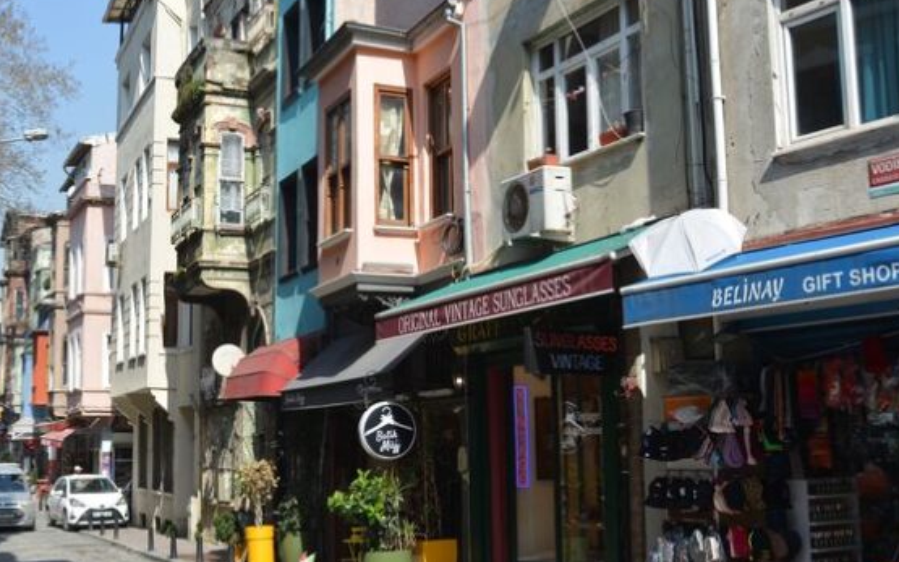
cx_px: 445
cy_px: 300
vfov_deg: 28.0
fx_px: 1127
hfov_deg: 43.5
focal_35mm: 46
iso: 100
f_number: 8
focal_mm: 24
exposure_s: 1/250
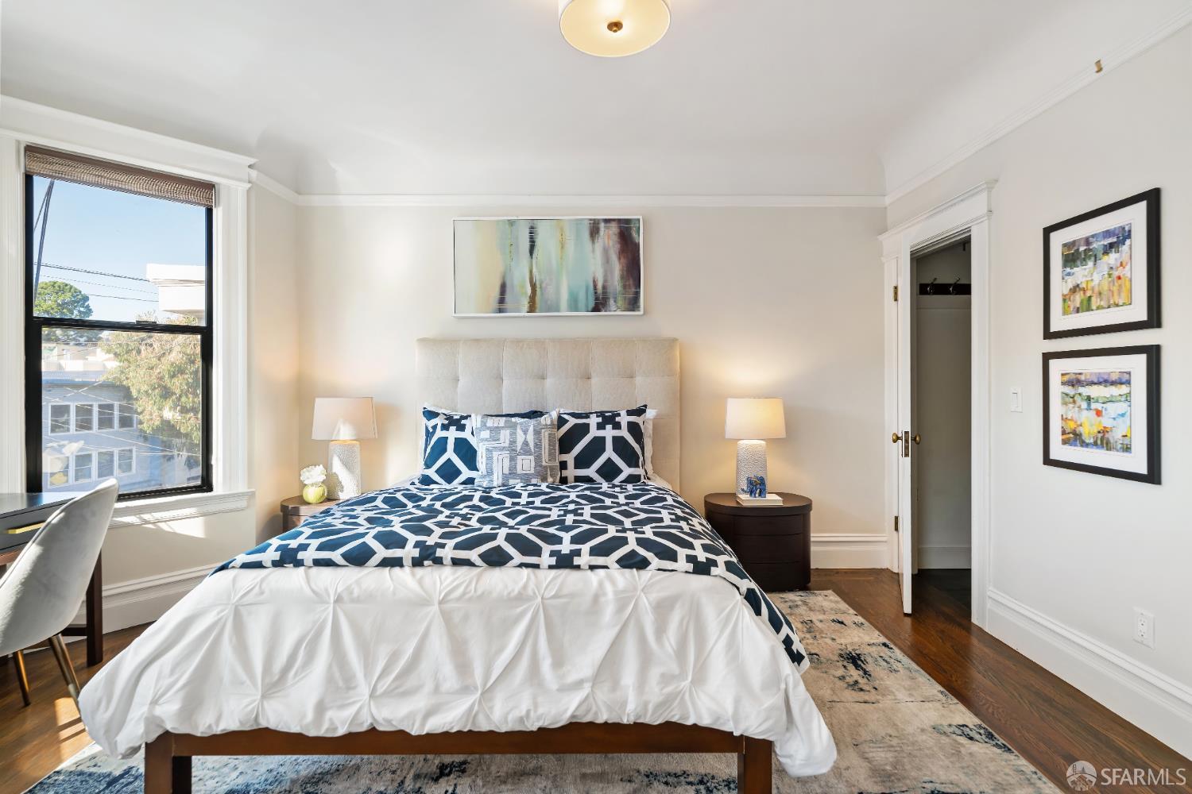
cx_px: 596
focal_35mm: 16
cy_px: 397
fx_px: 546
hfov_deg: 95.0
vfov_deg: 72.1
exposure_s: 1/20
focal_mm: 16.5
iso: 400
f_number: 6.3
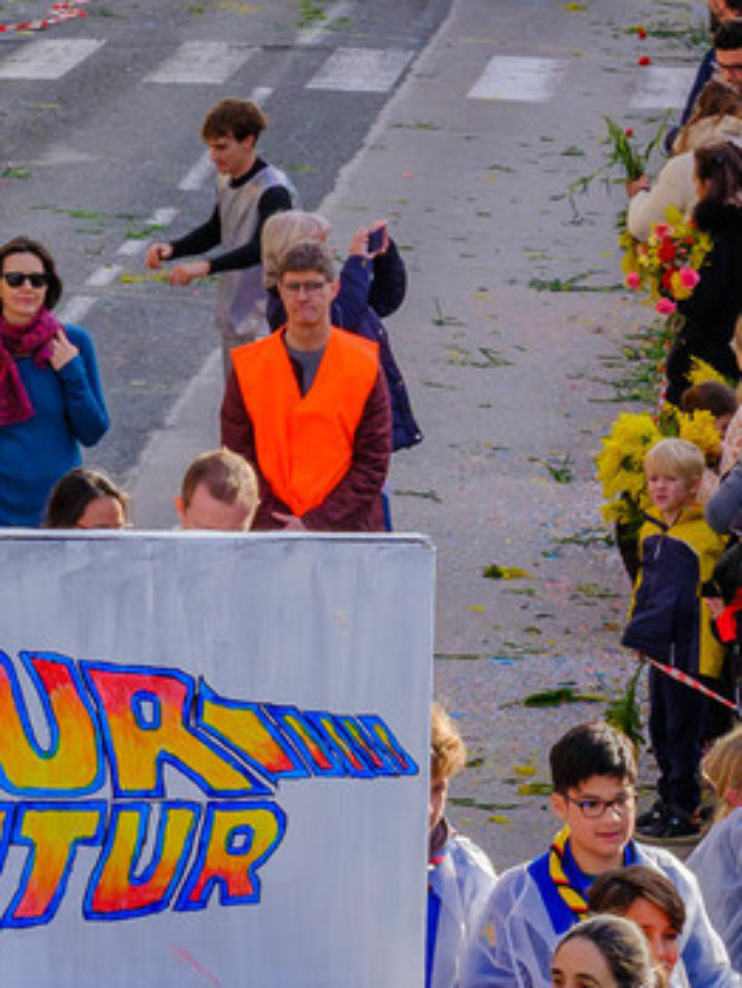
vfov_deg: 7.4
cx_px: 629
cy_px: 437
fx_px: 7683
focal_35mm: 269
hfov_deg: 5.5
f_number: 10
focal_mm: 55
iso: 320
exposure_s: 1/100
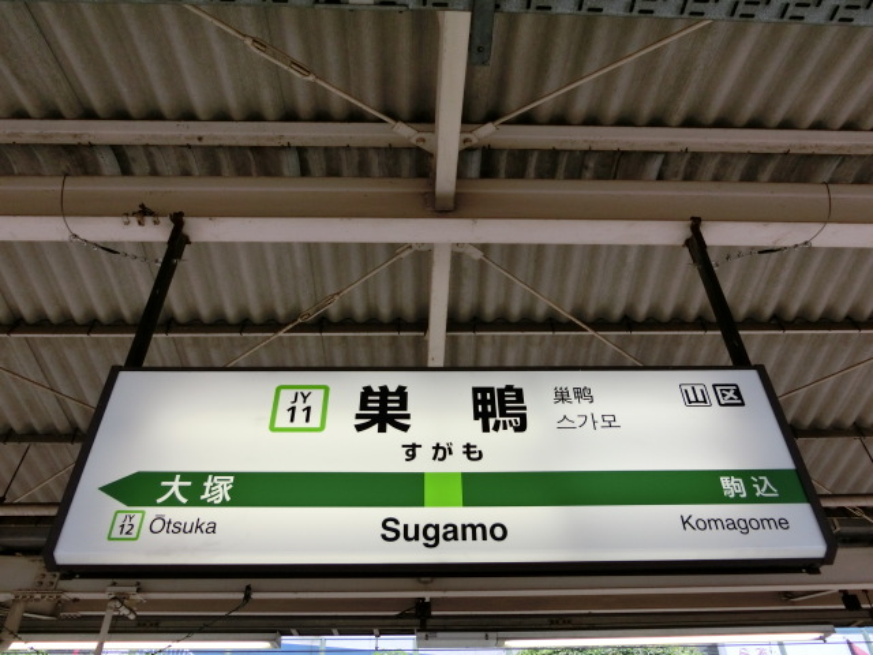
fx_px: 630
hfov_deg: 69.4
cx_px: 436
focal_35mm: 25
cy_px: 328
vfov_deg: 54.9
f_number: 3.5
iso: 100
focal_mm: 4.5
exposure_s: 1/125
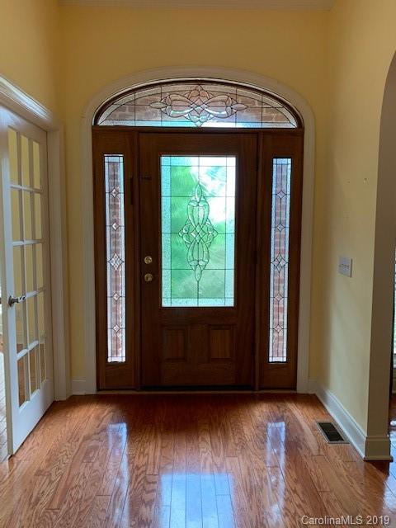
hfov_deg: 53.1
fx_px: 397
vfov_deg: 67.3
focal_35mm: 26
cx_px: 198
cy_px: 264
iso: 64
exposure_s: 1/60
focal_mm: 4.25
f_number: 1.8
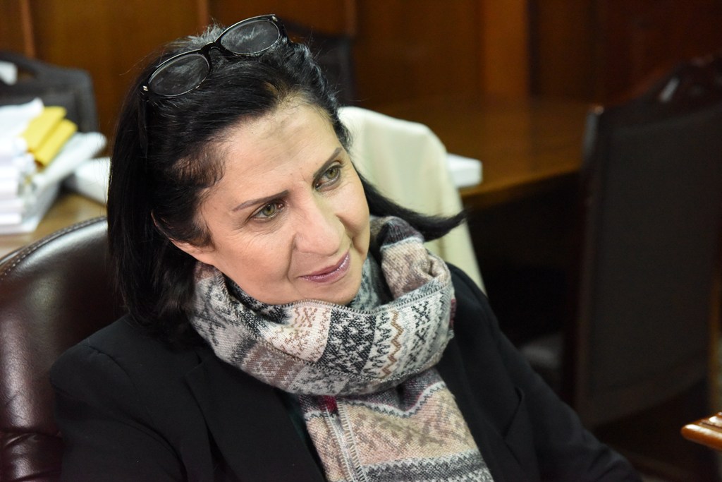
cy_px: 241
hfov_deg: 23.6
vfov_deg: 15.9
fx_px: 1725
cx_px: 361
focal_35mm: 86
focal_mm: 86
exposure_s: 1/160
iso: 10000
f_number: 6.3
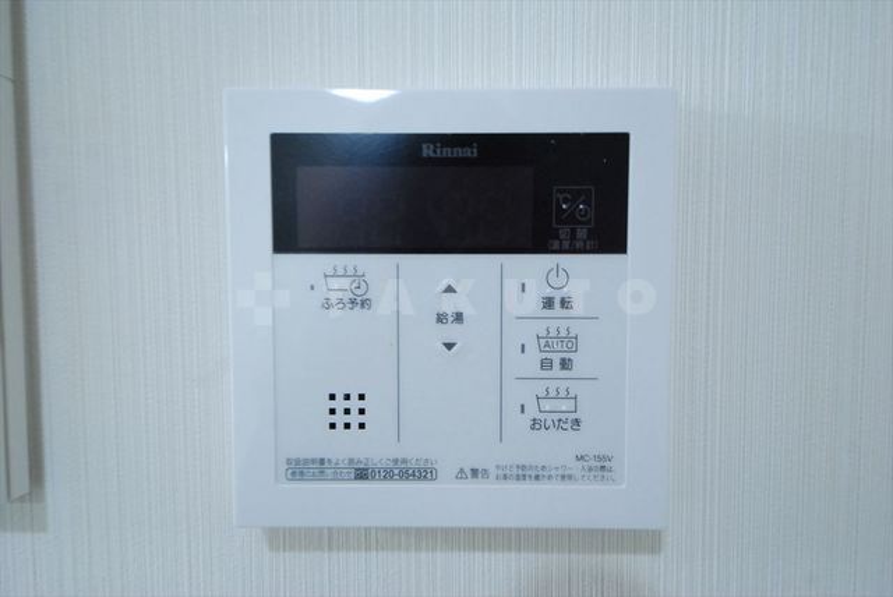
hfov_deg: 73.7
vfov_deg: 53.2
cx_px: 446
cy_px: 298
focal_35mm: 24
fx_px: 596
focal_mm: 16
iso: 1600
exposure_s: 1/20
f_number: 5.6
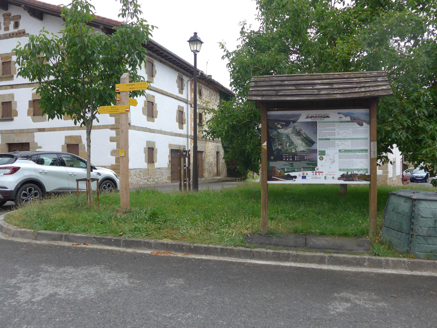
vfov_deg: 48.2
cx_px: 218
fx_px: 366
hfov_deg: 61.7
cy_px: 164
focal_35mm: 29
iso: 80
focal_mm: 6
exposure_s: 1/250
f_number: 2.8
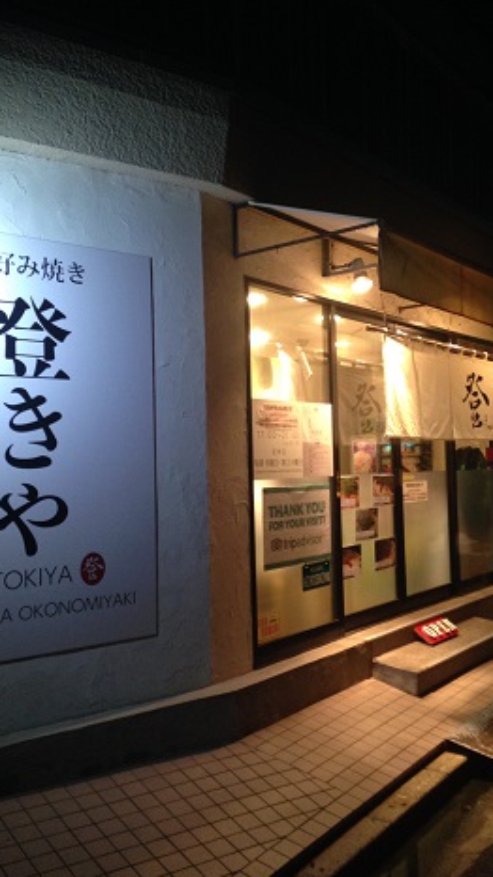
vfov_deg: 54.0
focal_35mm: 37
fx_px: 860
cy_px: 440
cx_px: 265
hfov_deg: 32.0
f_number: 2.4
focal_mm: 4.12
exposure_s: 1/20
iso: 200
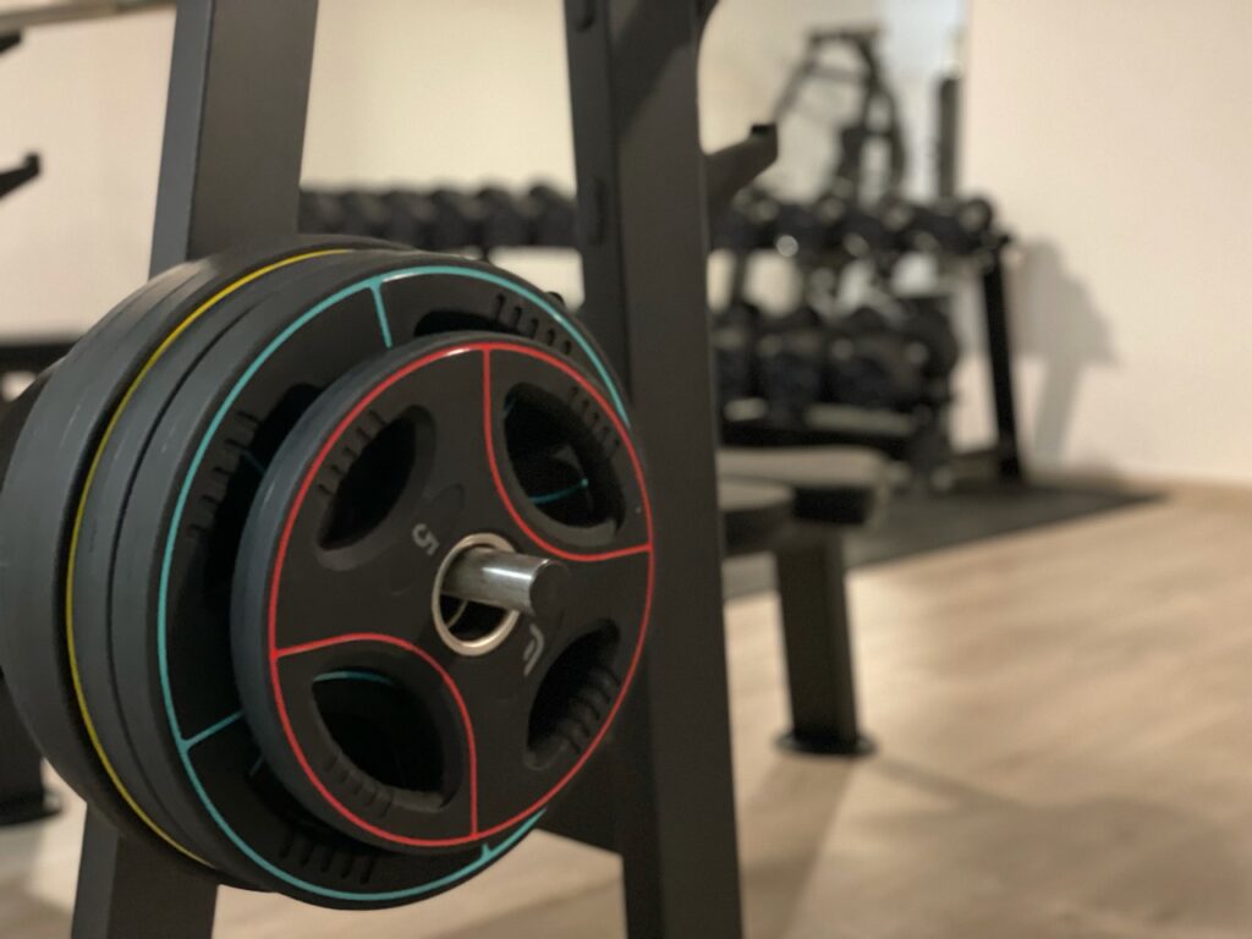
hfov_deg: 36.8
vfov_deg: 28.0
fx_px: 1881
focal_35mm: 52
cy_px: 470
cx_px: 626
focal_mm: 6
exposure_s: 1/14
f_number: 2
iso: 500
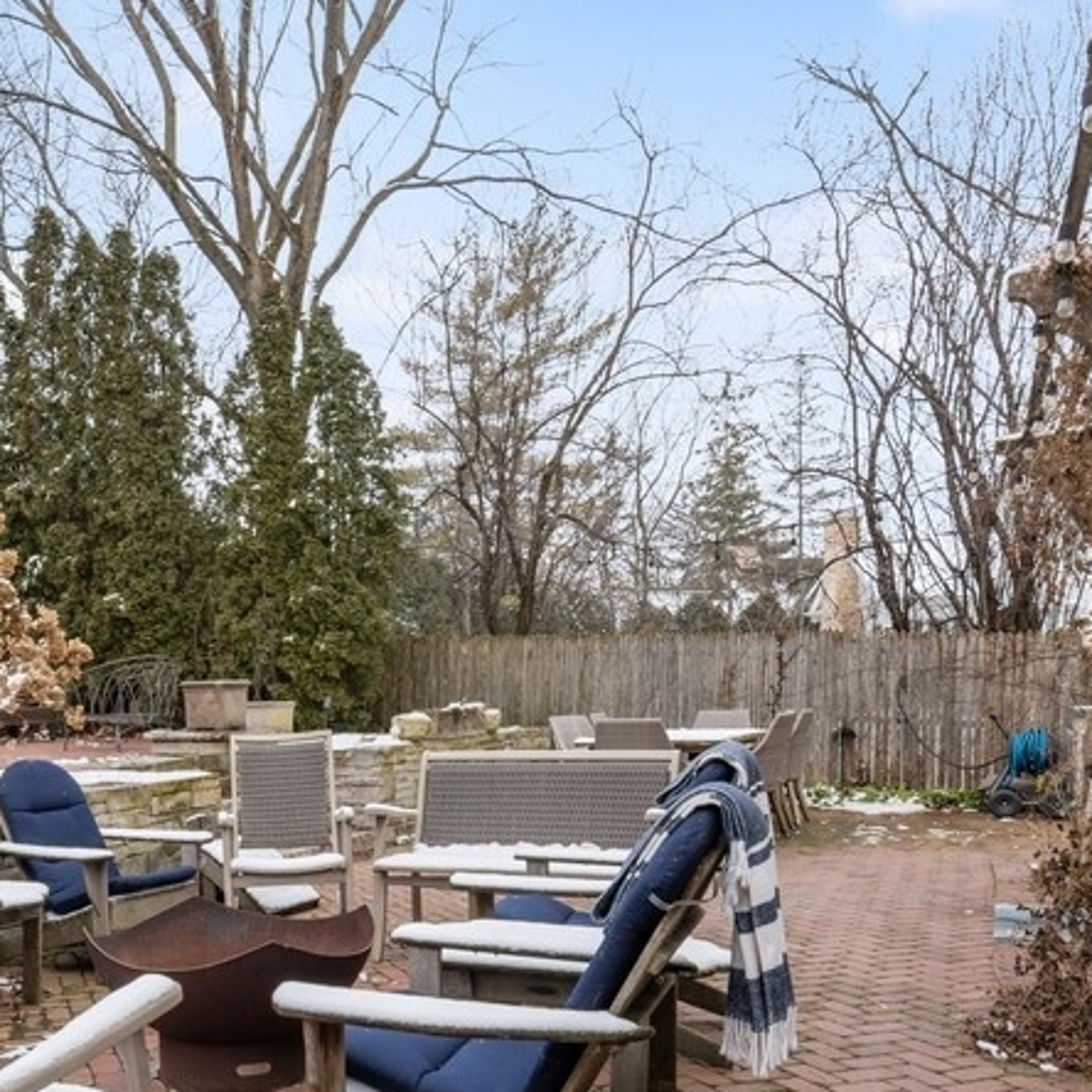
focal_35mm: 31
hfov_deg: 51.1
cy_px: 652
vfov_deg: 52.2
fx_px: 1106
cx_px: 327
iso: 200
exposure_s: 1/50
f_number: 9
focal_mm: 12
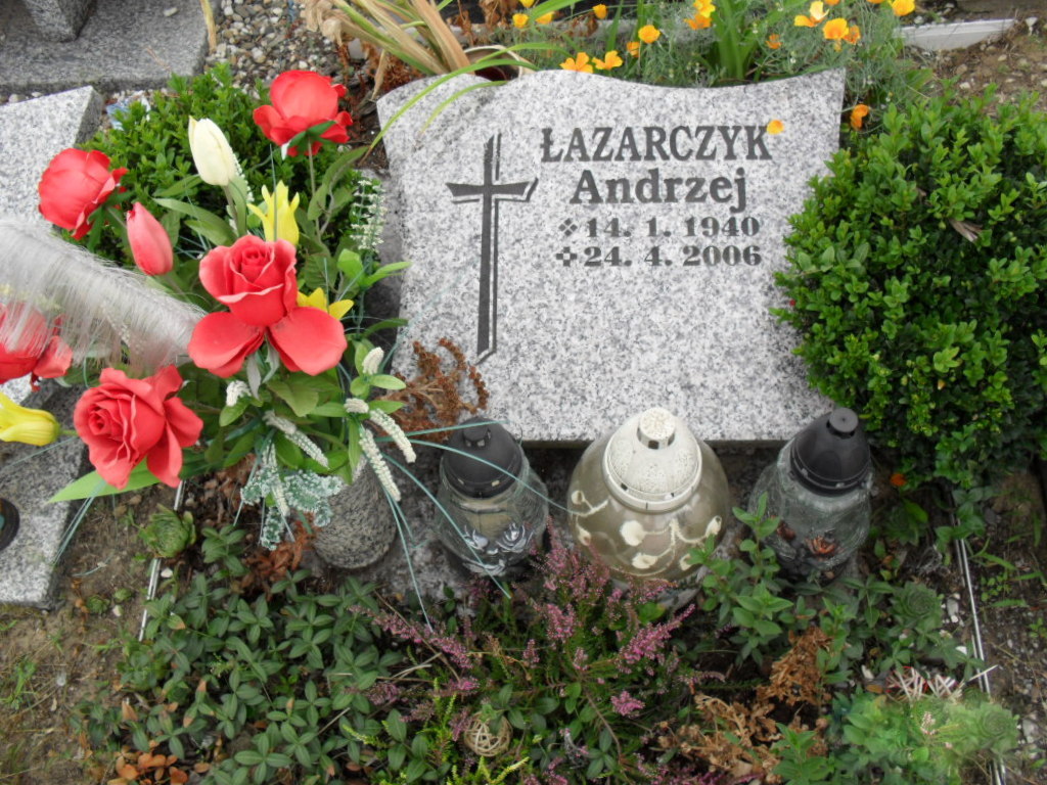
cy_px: 392
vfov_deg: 40.7
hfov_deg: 52.6
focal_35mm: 35
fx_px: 1059
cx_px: 524
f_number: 3.2
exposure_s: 1/180
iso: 100
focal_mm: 6.3
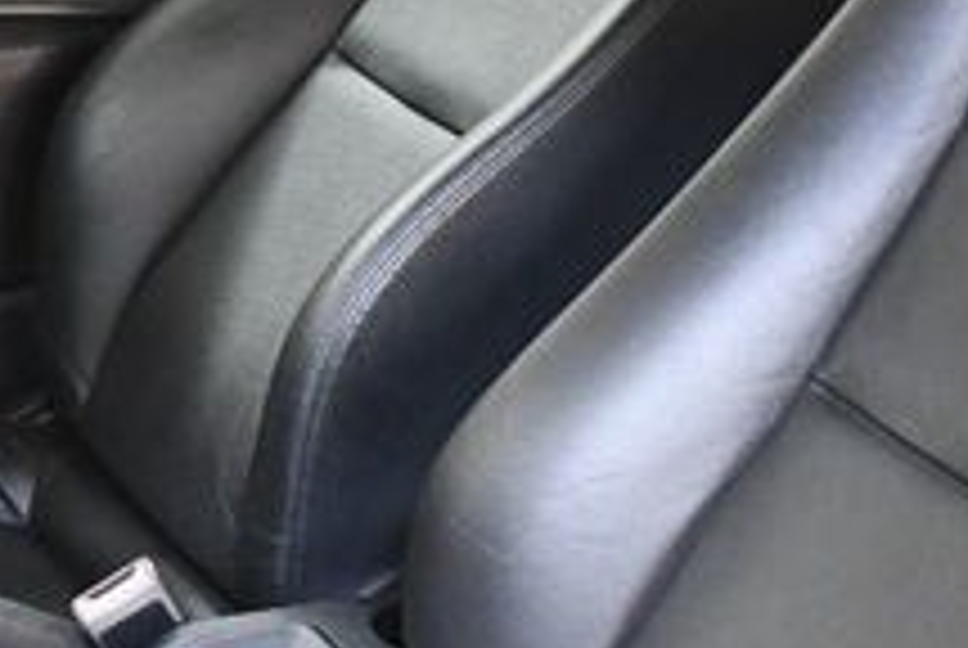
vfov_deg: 12.8
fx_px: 2881
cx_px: 162
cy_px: 506
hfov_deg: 18.8
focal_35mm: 107
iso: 3200
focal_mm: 18
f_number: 3.5
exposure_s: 1/125
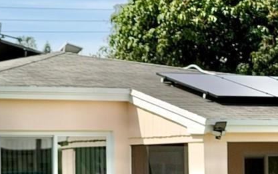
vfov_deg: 6.7
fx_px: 1478
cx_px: 151
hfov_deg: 10.7
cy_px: 173
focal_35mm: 195
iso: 64
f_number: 1.78
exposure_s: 1/4329
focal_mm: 6.76
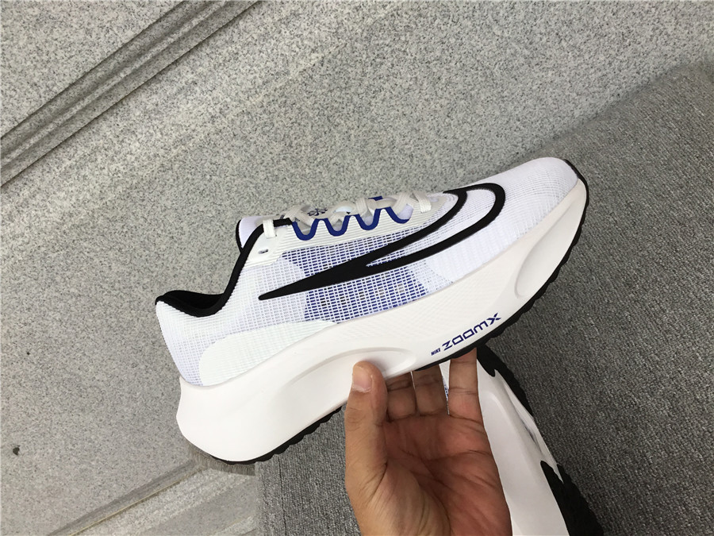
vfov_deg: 45.4
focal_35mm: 31
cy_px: 268
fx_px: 639
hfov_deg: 58.4
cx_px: 357
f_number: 2.4
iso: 40
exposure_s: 1/100
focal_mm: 3.3
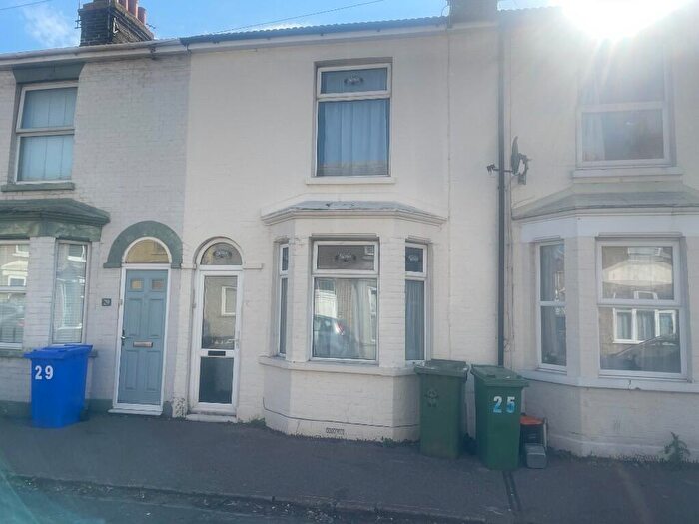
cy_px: 262
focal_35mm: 26
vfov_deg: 53.1
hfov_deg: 67.3
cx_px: 350
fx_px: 525
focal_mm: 4.2
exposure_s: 1/2564
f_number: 1.6
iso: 32
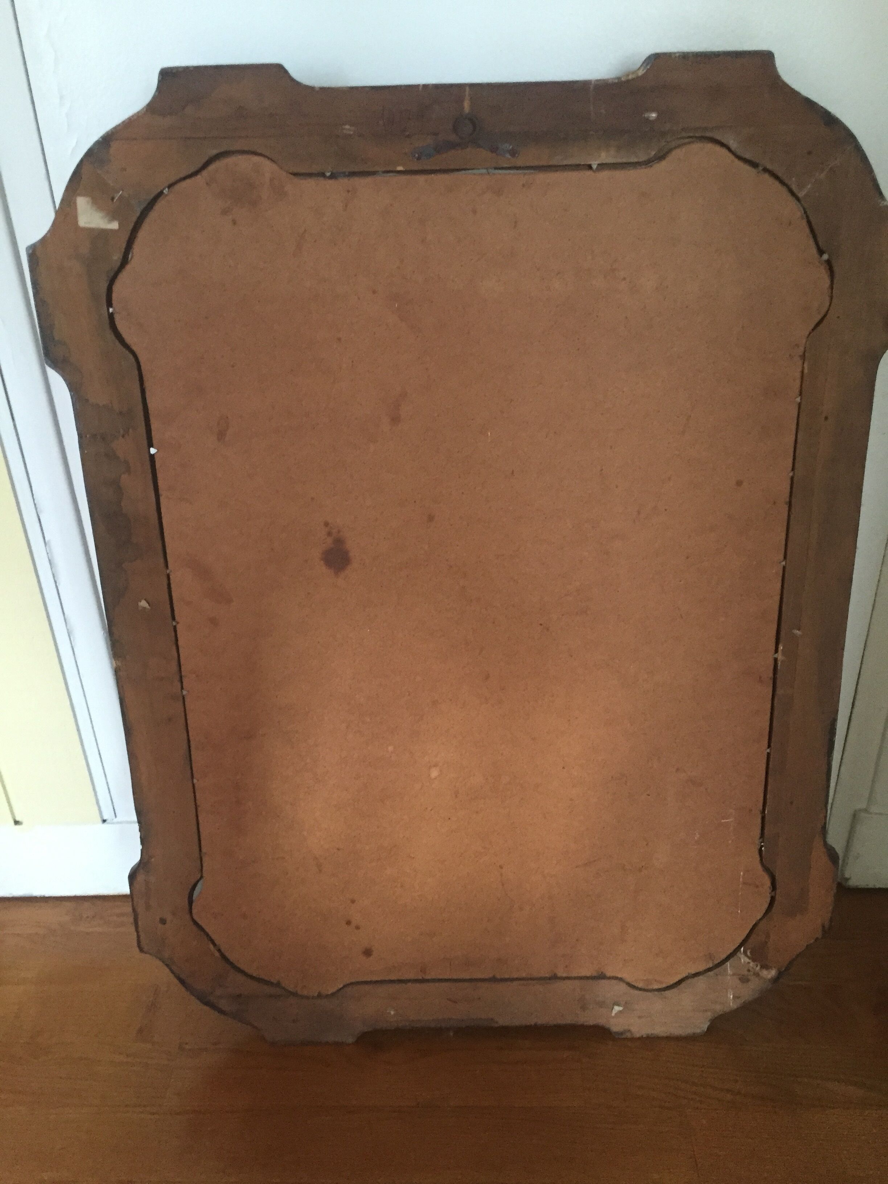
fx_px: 992
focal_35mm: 29
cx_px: 444
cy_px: 592
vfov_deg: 61.7
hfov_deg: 48.2
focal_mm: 4.15
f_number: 2.2
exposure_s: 1/15
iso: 250
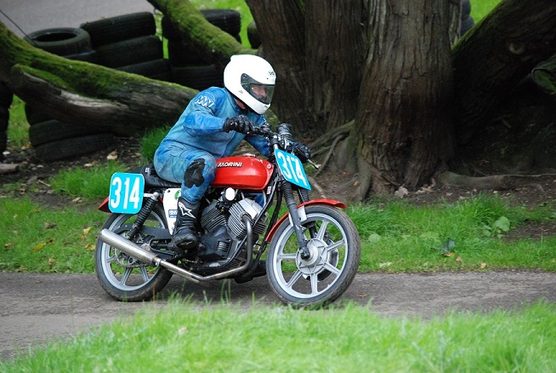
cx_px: 278
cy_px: 186
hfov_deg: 8.8
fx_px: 3596
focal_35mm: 232
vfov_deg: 5.9
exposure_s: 1/800
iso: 1600
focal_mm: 155
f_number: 5
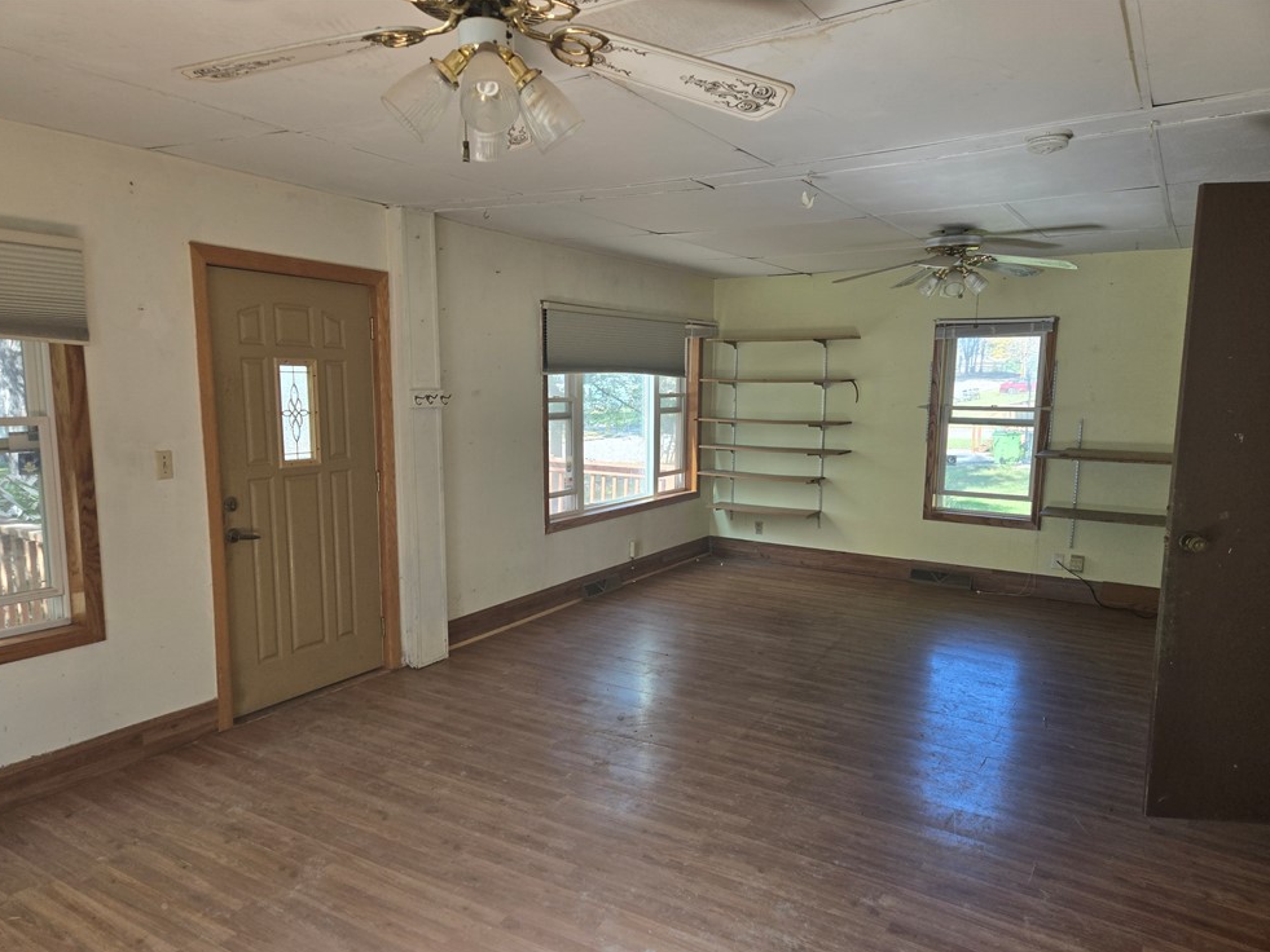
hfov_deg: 71.6
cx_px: 627
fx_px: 881
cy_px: 494
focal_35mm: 24
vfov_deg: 56.8
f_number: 1.8
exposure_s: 1/180
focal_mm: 5.4
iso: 80
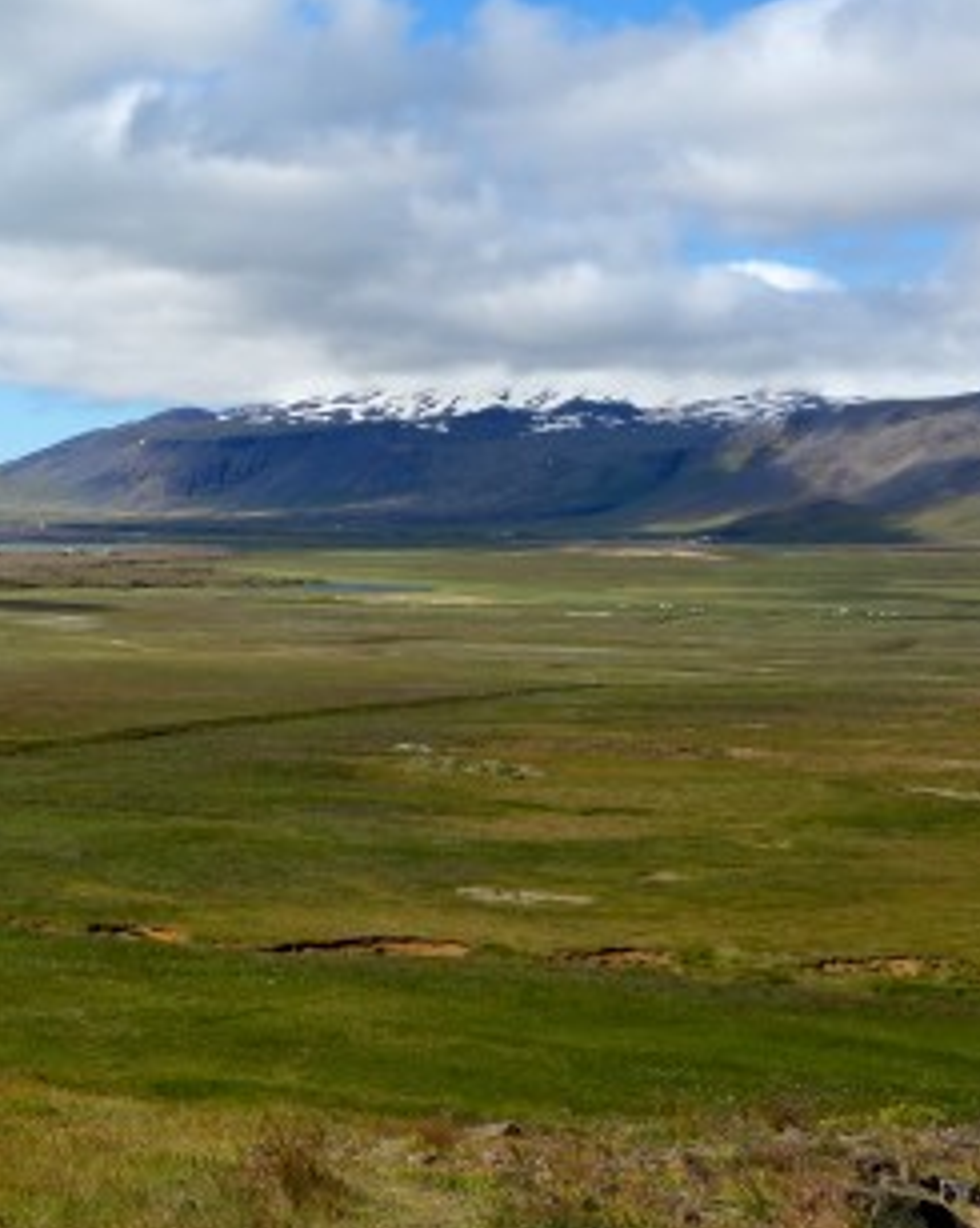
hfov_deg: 23.1
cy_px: 542
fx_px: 2179
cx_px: -216
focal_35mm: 60
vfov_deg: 31.4
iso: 125
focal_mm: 10.4
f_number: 5.6
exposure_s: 1/640
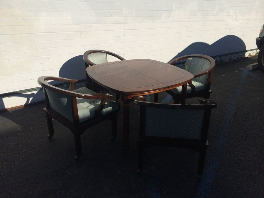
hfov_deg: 60.0
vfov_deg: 46.8
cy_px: 99
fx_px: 229
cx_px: 132
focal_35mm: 30
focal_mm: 4.12
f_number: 2.2
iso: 40
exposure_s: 1/6849
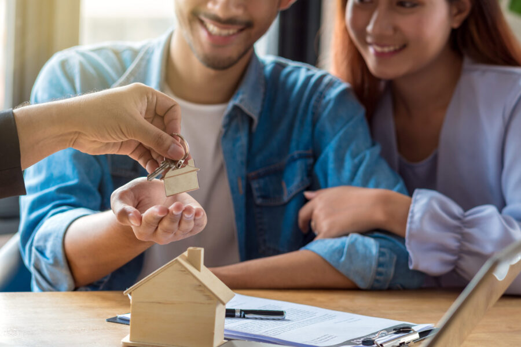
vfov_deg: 10.8
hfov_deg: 16.1
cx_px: 260
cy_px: 174
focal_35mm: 128
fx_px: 1845
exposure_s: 1/100
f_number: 3.2
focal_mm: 85
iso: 100
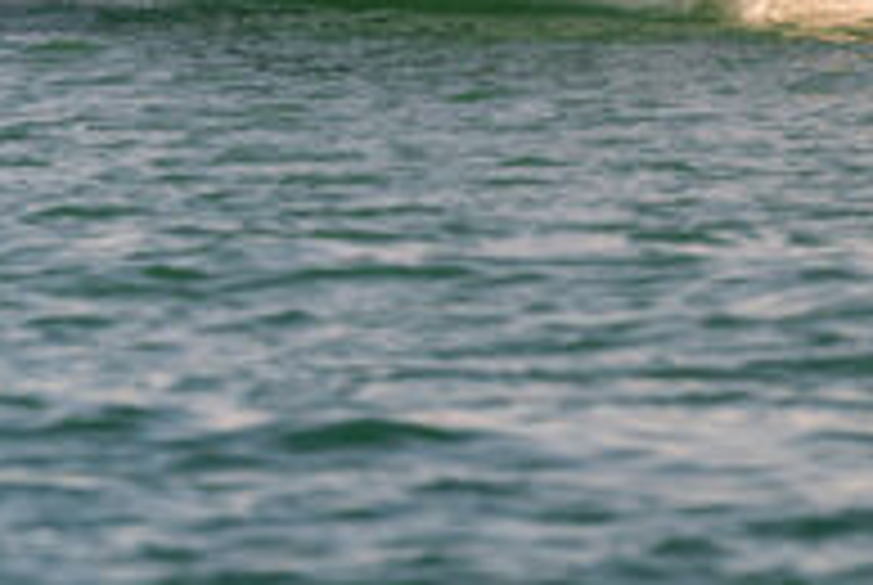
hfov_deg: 2.9
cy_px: -446
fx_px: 17389
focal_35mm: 716
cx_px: 729
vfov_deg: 1.9
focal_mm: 200
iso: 100
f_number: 3.2
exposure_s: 1/1250
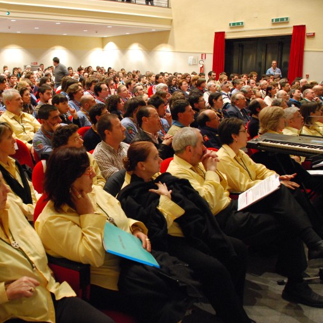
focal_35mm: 40
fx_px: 422
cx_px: 92
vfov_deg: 41.9
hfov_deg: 41.0
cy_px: 165
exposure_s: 1/25
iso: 1600
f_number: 3.8
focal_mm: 20
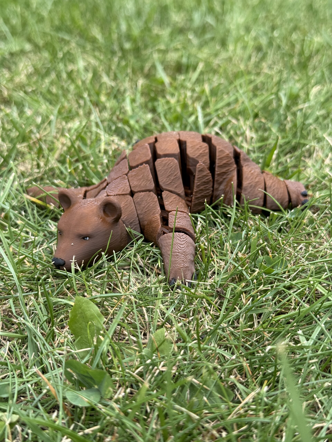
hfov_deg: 30.3
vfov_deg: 39.7
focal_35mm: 48
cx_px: 166
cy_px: 221
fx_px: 614
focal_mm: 6.76
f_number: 1.78
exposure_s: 1/828
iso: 64
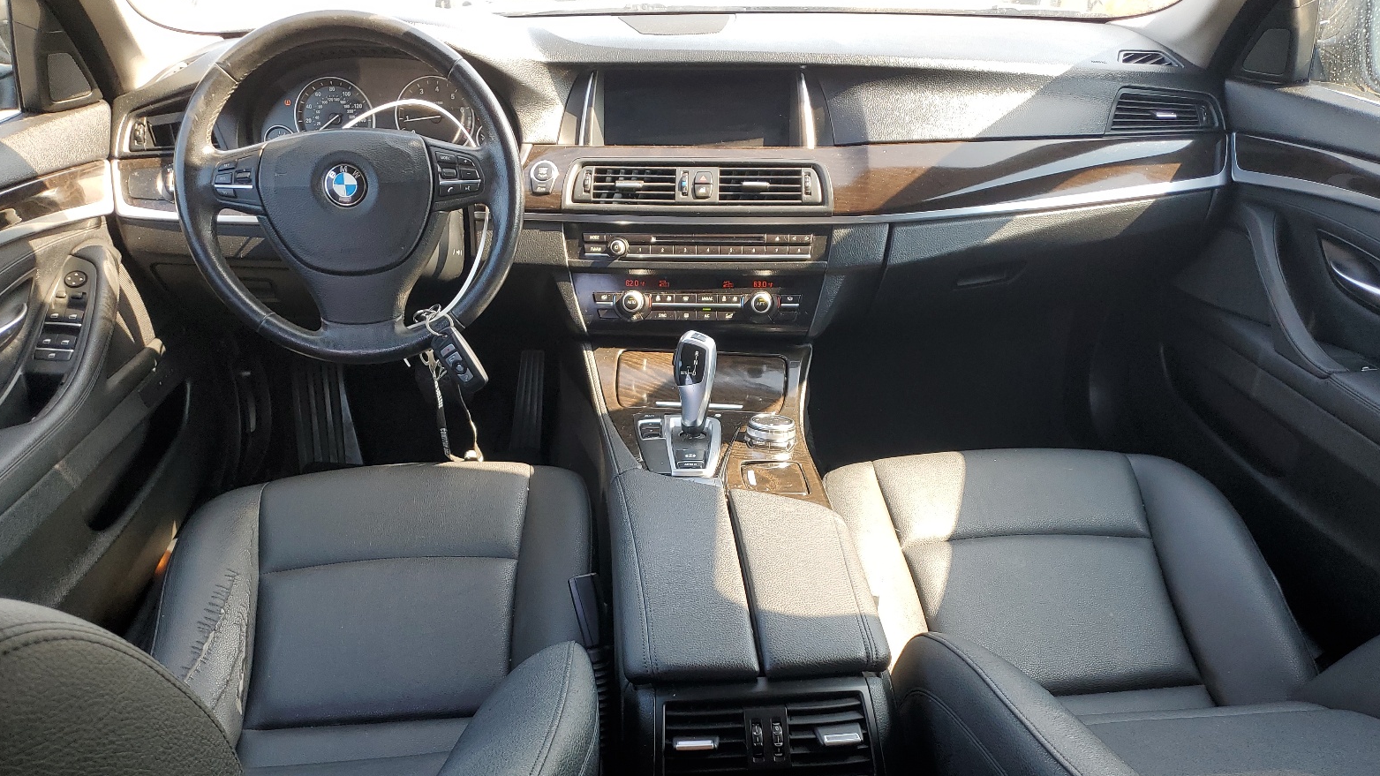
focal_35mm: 29
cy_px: 526
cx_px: 682
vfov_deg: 39.6
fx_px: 1061
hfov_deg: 66.1
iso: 50
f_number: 1.5
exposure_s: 1/149
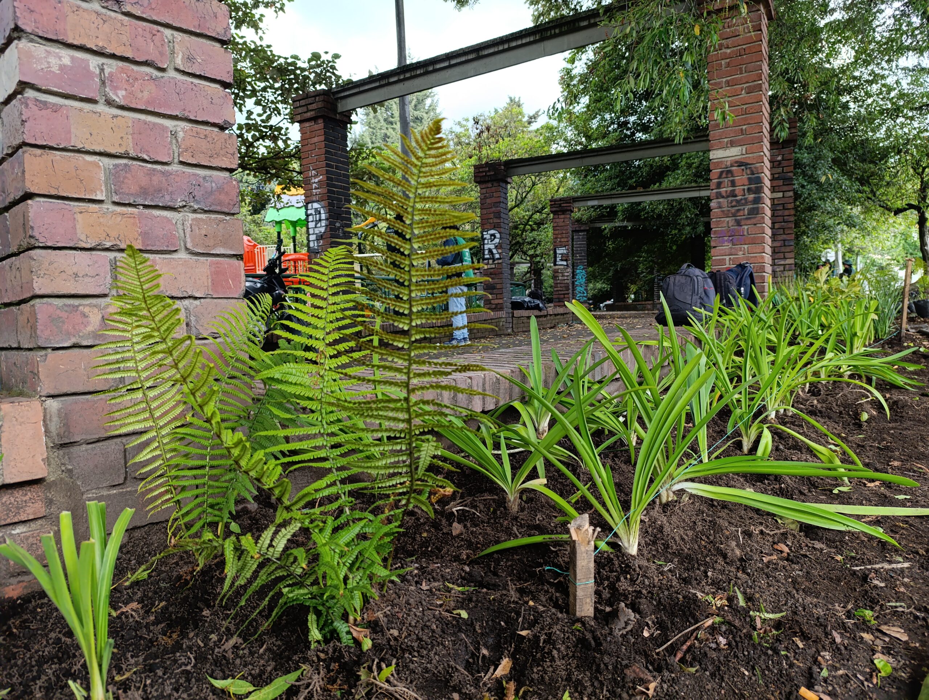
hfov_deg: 73.8
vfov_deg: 59.0
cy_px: 350
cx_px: 464
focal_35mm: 23
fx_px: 618
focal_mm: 6.14
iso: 320
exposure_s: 1/120
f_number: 1.6
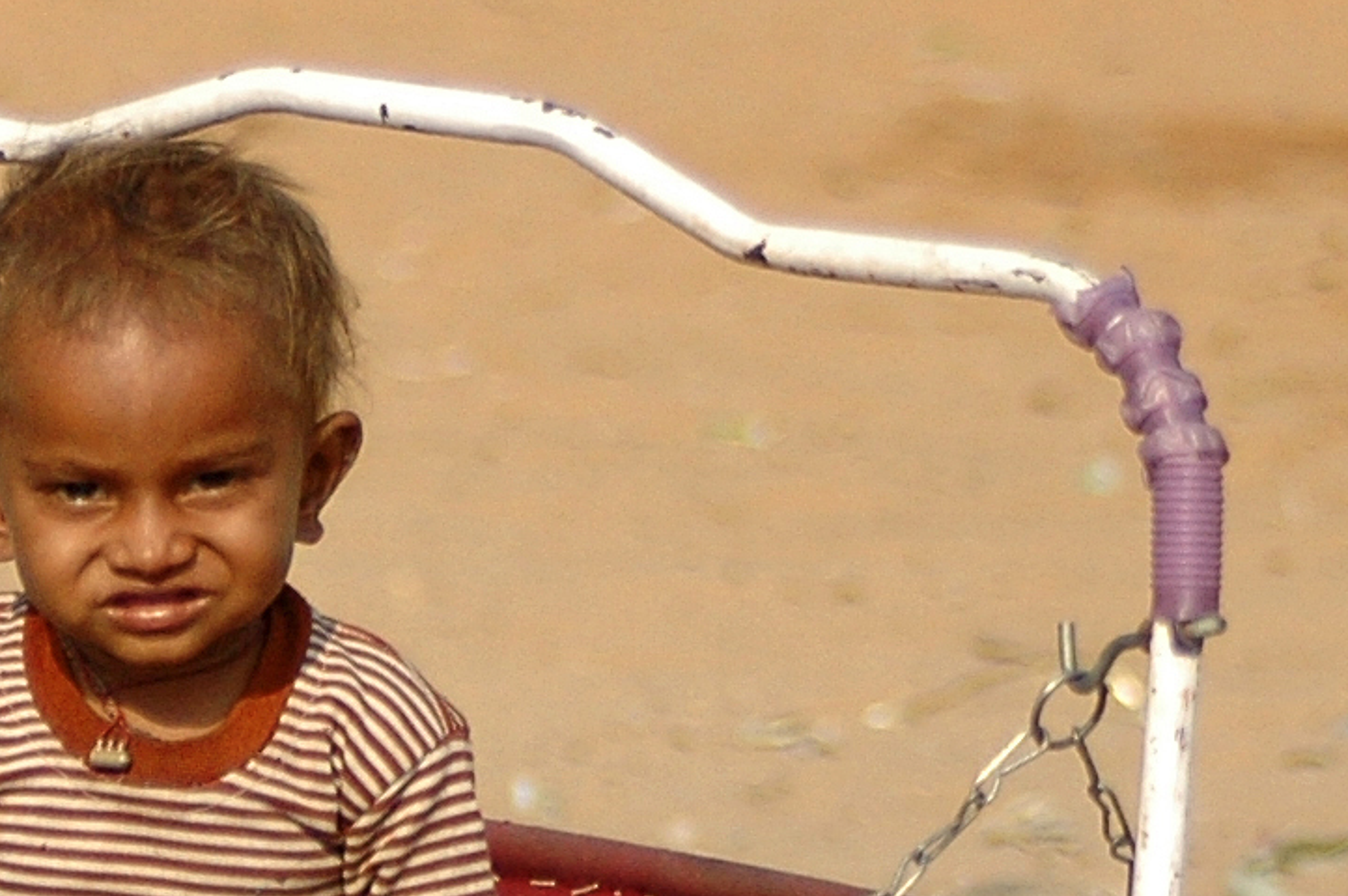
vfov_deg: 2.0
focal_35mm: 700
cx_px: -1245
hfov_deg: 2.9
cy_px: 1066
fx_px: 26187
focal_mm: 112
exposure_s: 1/4000
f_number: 2.8
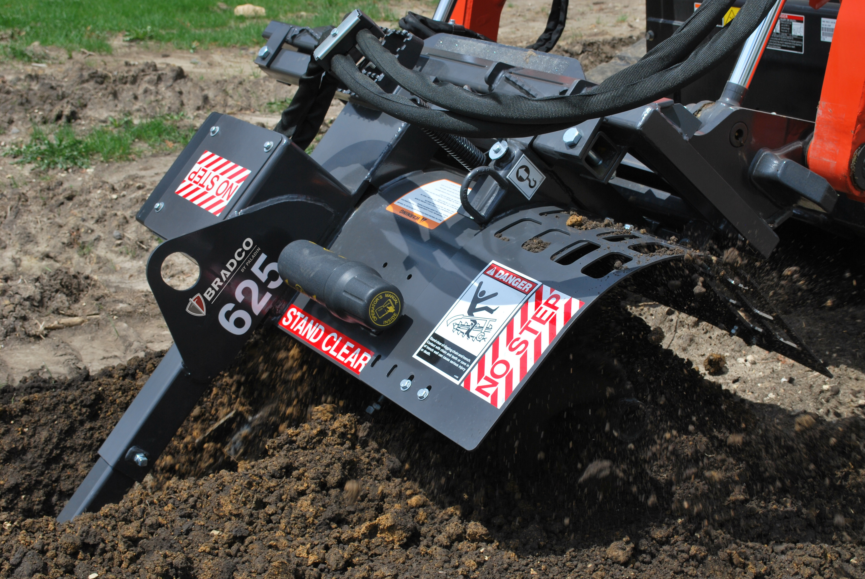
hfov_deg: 38.1
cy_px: 291
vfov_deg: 26.1
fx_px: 1251
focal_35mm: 52
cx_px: 441
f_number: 9
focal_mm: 34
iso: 100
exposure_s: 1/250
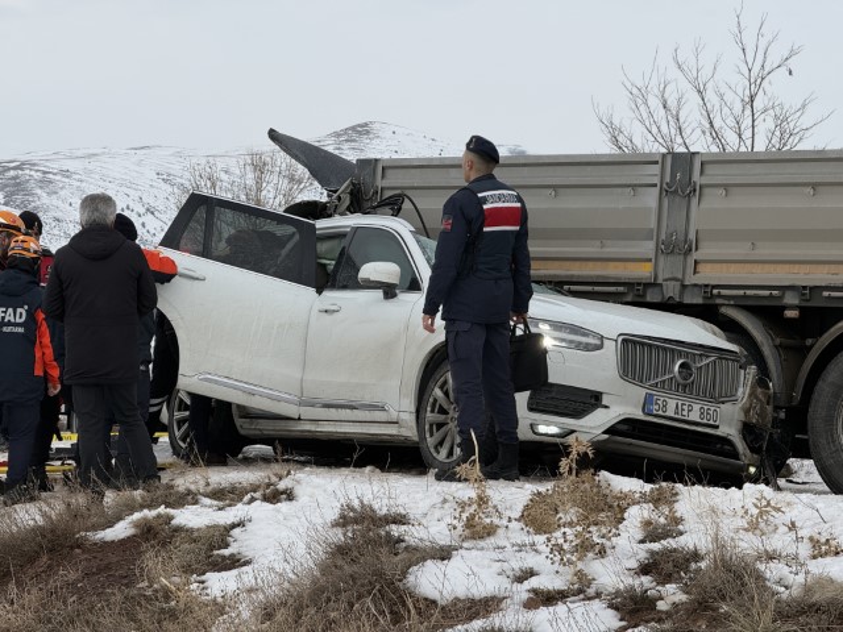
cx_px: 422
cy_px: 316
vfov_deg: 12.3
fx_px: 2922
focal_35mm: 120
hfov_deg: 16.4
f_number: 2.8
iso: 50
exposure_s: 1/1689
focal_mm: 15.66
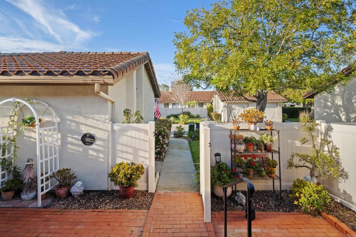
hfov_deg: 90.0
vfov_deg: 67.4
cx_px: 178
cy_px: 118
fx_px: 178
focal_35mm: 18
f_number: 9
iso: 100
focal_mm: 12
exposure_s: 1/250
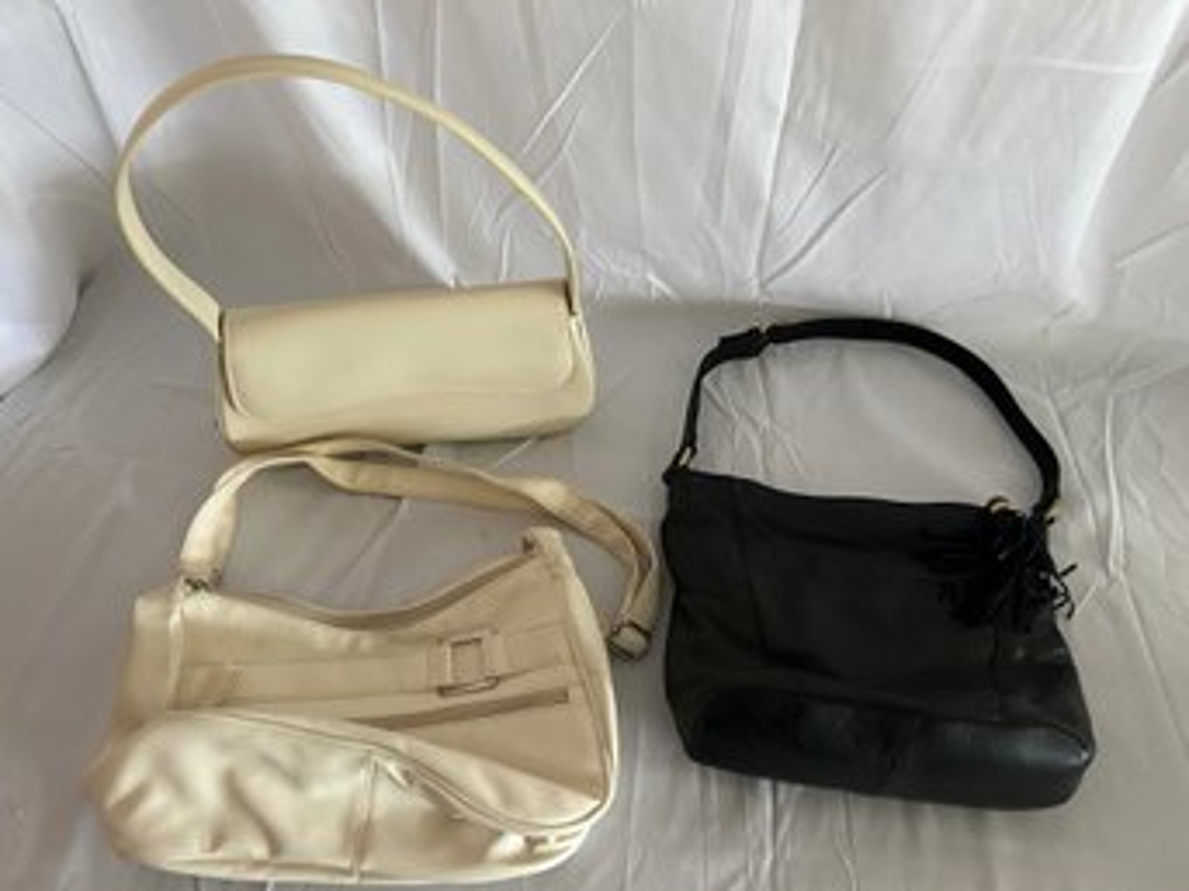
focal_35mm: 26
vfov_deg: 53.0
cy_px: 446
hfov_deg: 67.3
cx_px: 594
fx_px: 893
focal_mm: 5.7
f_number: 1.5
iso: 500
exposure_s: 1/60
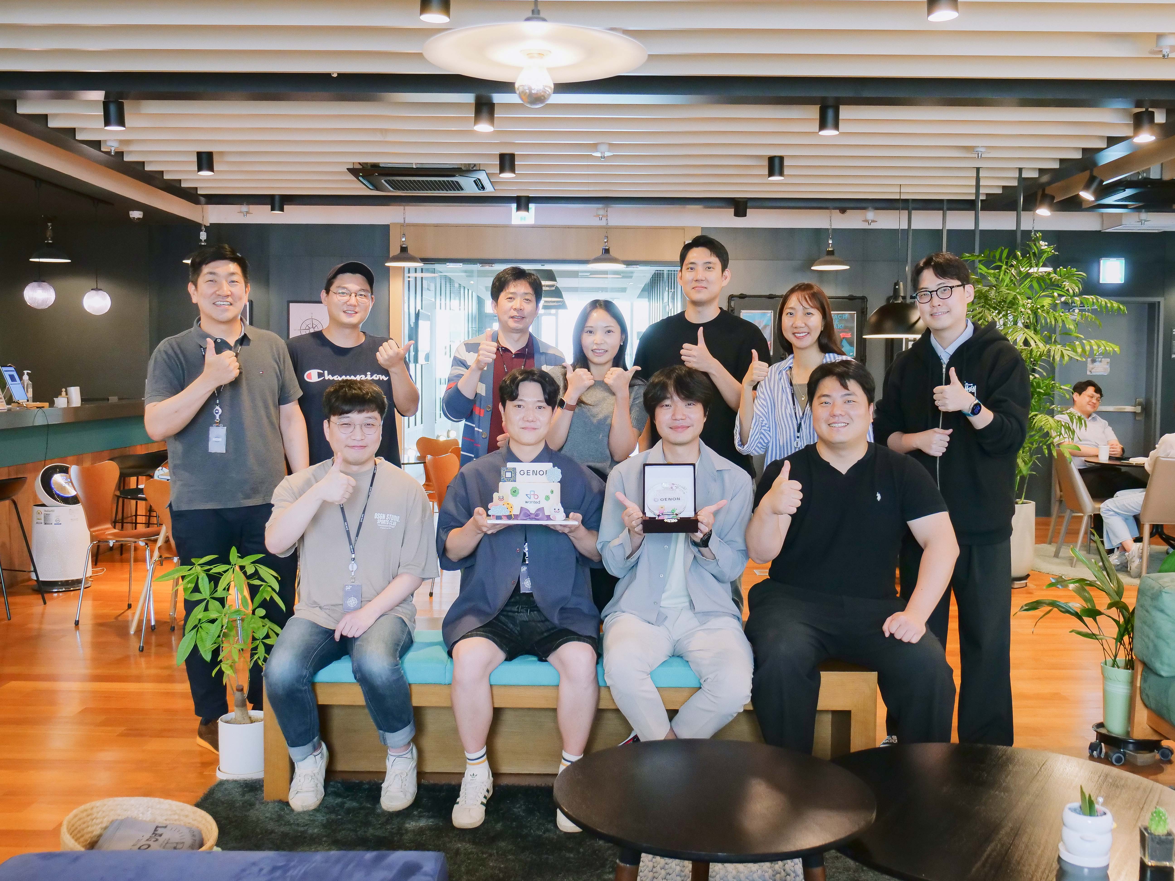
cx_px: 588
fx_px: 1154
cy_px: 440
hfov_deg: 54.0
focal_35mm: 34
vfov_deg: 41.8
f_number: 3.2
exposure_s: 1/60
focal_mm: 17
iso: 1250
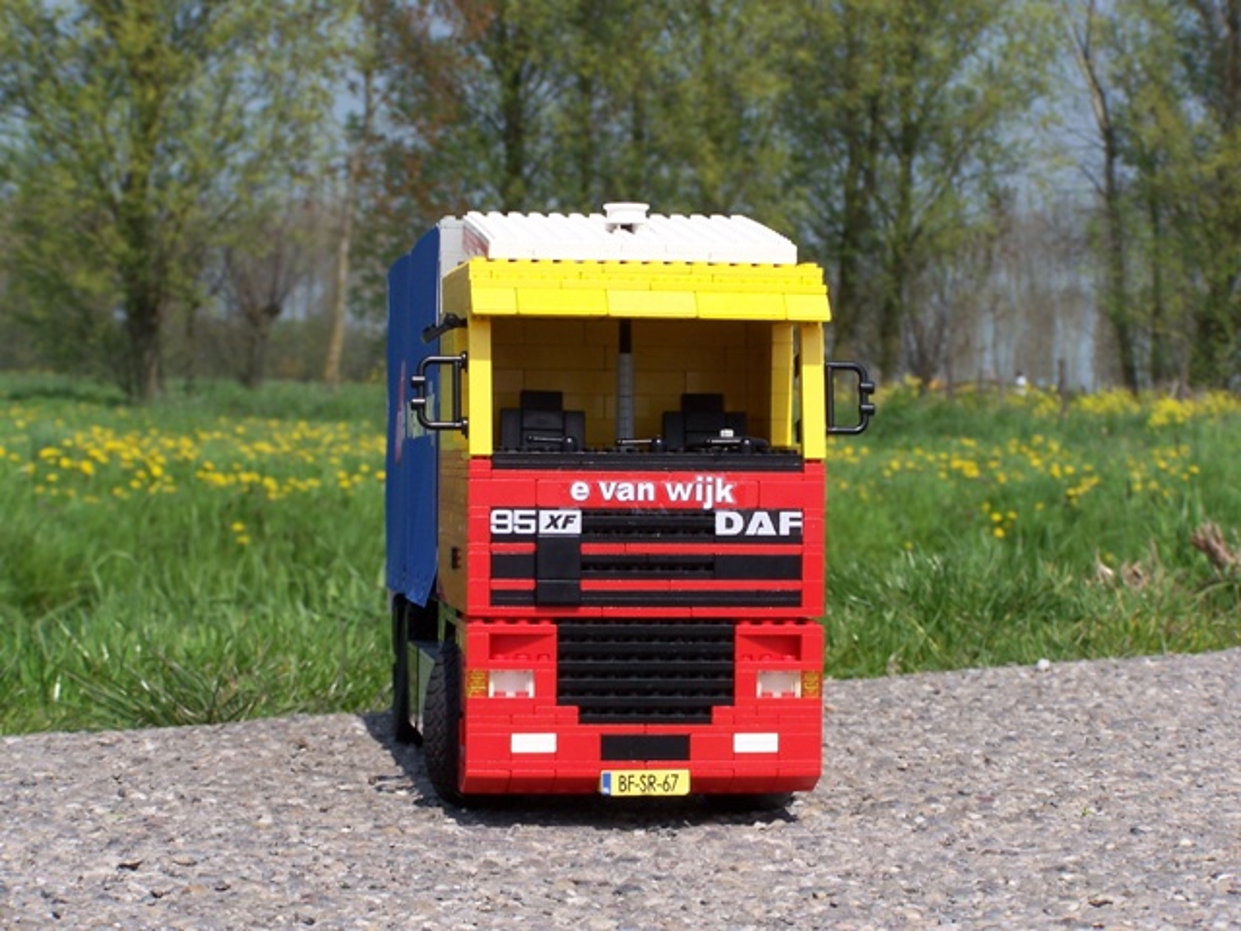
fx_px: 3370
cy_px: 466
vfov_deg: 15.7
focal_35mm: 94
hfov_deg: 20.9
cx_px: 620
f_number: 5
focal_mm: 15.6
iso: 80
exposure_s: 1/640
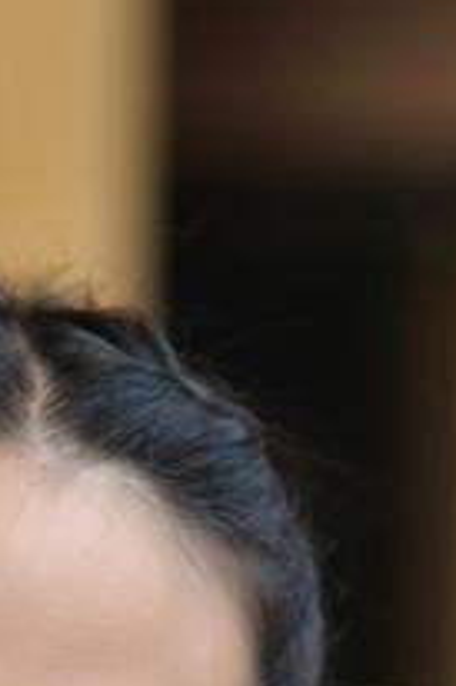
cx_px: -131
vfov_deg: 3.7
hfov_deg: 2.5
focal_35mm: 557
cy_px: 1372
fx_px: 10604
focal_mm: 85
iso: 200
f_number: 2.2
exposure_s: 1/640
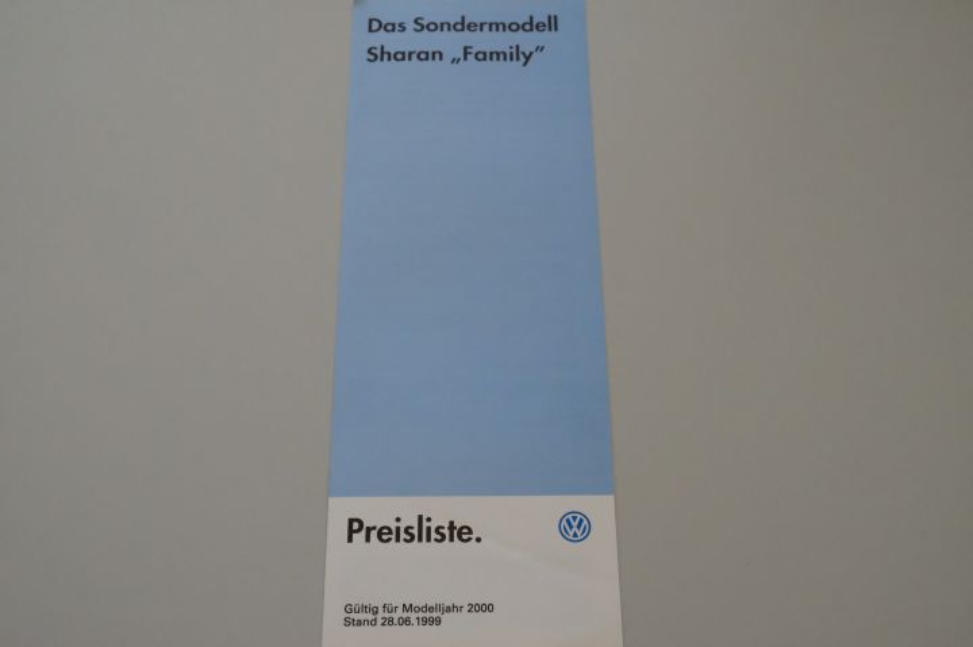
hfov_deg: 45.5
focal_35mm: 43
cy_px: 324
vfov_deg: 31.1
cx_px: 486
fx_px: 1161
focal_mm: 28.9
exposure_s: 1/200
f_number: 9
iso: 12800
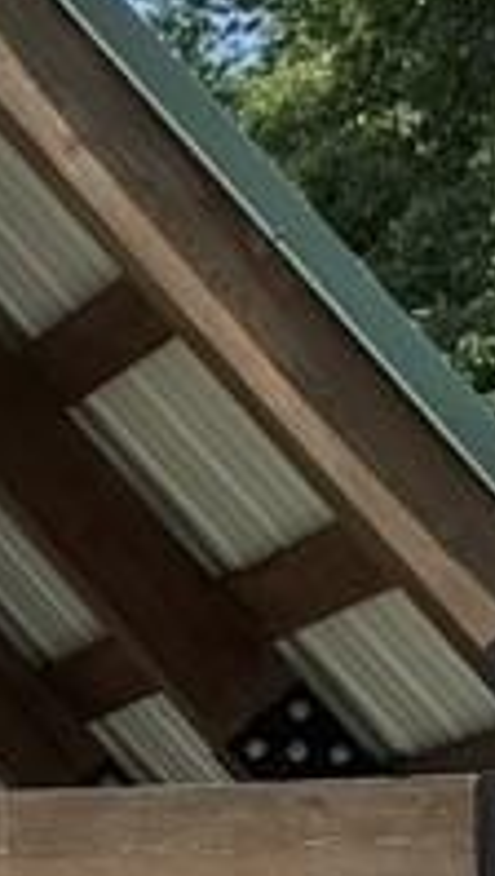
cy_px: 960
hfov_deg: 4.2
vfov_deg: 7.9
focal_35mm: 270
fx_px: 6274
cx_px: -1463
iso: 80
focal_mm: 6.76
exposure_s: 1/3597
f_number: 1.78
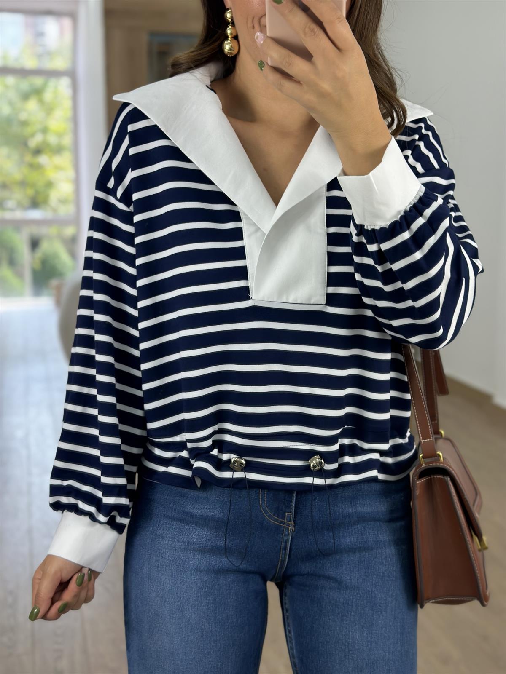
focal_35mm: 48
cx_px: 253
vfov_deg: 39.7
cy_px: 337
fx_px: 936
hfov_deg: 30.3
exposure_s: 1/258
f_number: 1.78
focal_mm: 6.86
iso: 80
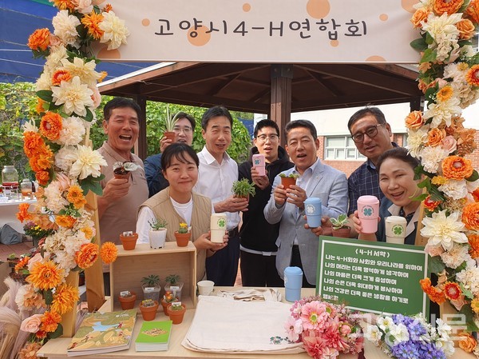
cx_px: 240
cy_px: 180
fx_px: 359
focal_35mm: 26
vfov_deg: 53.0
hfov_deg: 67.3
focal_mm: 4.3
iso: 50
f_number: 2.4
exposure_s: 1/625
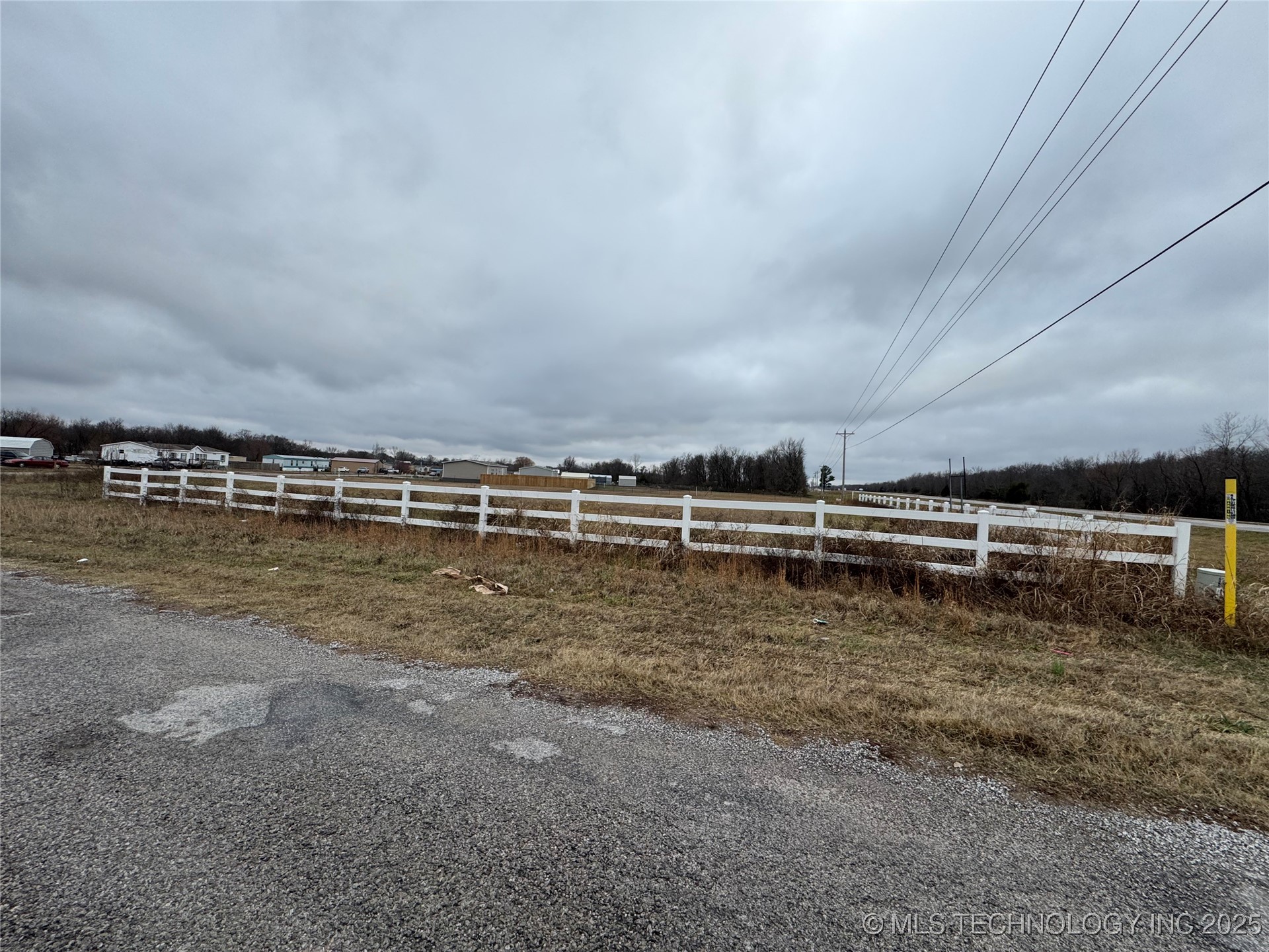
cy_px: 476
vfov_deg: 85.7
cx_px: 634
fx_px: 513
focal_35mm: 14
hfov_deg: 102.1
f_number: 2.2
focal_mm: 2.22
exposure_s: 1/804
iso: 40
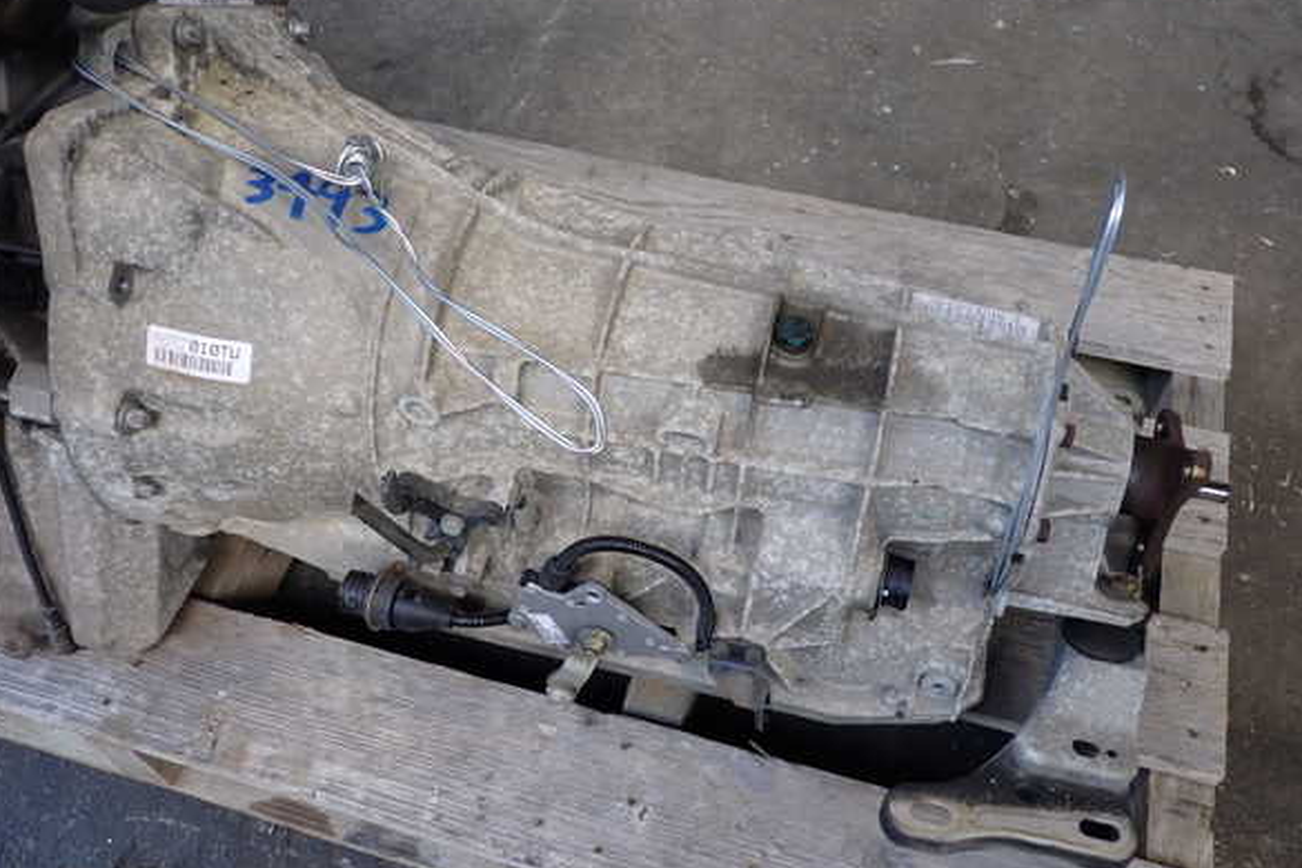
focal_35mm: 32
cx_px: 654
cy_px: 432
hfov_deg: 58.7
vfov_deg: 41.1
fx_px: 1157
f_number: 2.3
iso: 200
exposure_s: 1/125
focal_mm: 5.4
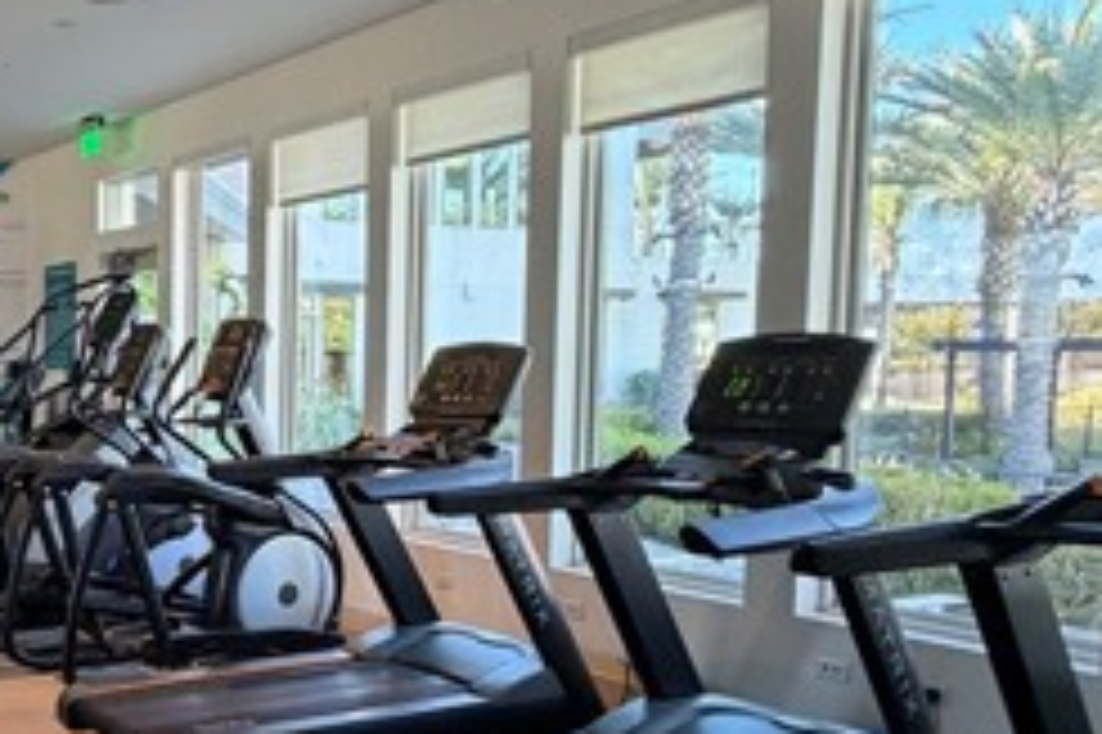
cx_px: -63
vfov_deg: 34.9
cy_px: 441
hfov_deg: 42.0
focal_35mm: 38
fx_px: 1162
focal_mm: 2.22
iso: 320
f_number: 2.2
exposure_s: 1/95
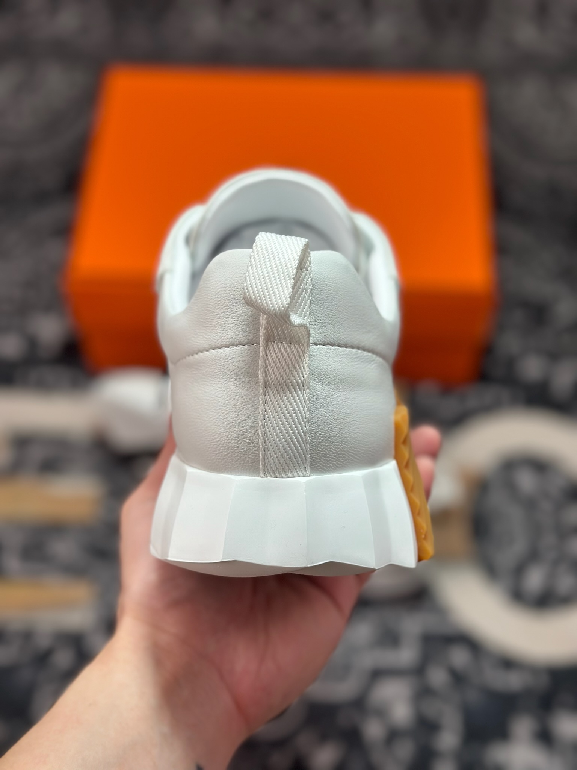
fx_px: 1067
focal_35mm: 48
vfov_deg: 39.7
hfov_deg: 30.3
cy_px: 385
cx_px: 288
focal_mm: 6.86
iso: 80
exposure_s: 1/1157
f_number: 1.78
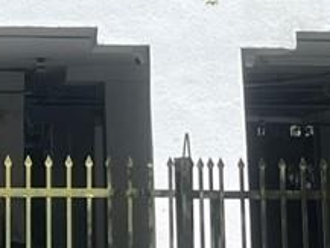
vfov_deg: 7.5
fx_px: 1831
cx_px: -40
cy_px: -219
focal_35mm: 192
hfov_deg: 10.2
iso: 50
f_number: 1.6
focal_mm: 5.1
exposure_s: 1/5556
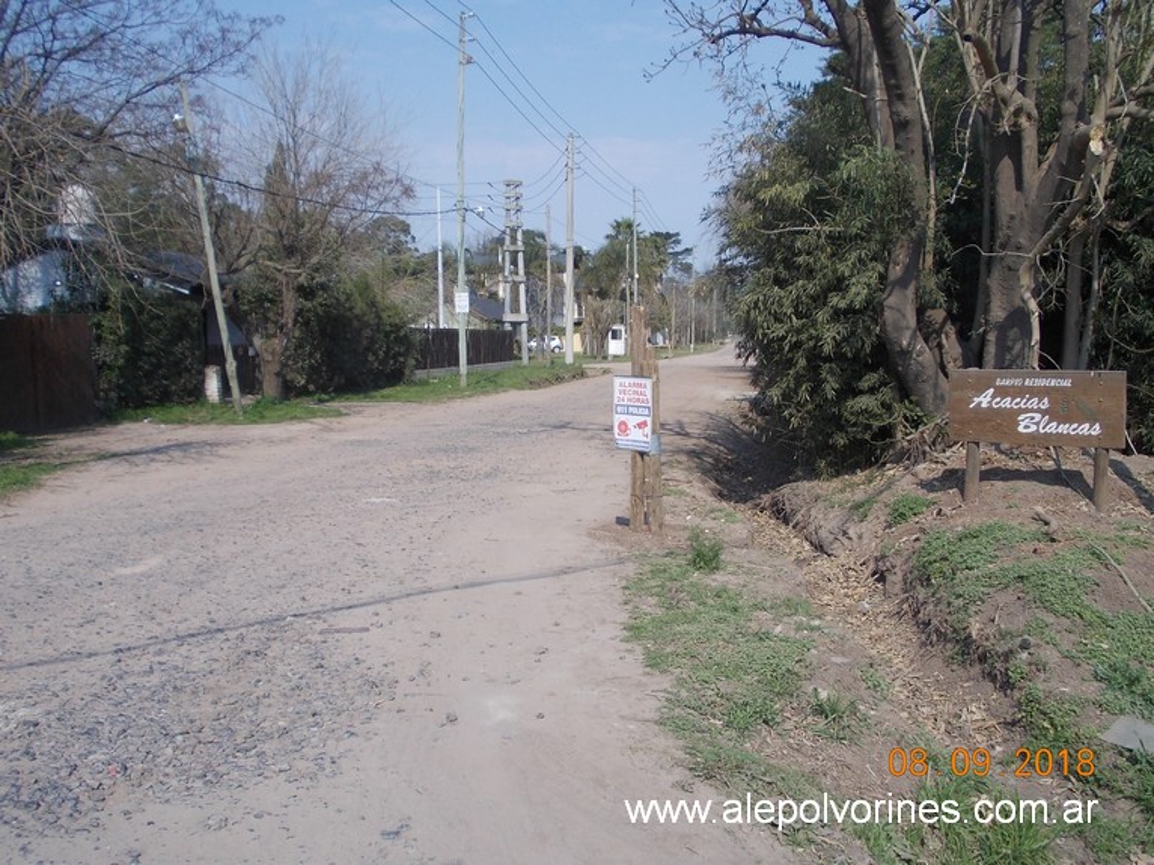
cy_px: 432
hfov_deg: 49.0
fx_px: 1266
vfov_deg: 37.7
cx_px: 577
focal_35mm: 38
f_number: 6.2
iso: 80
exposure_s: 1/320
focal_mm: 5.3
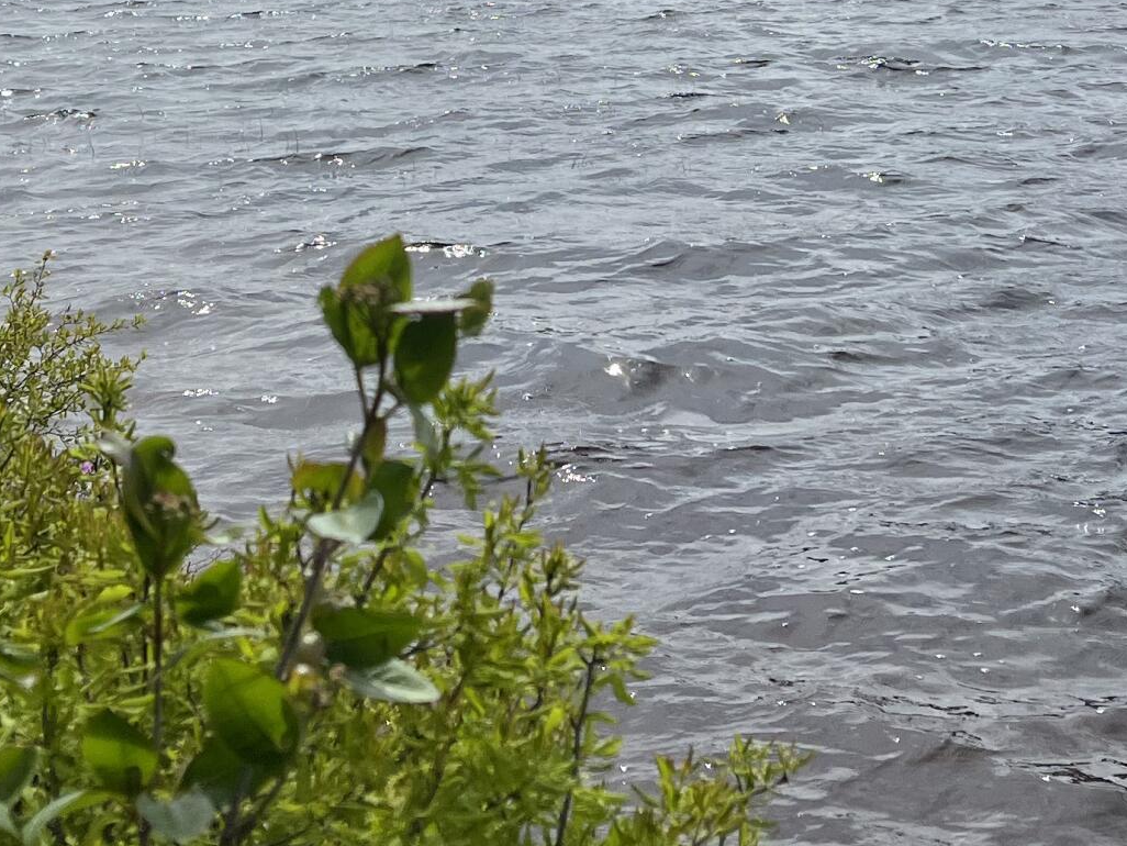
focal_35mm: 76
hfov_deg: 25.7
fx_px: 2475
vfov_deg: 18.7
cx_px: 582
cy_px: -80
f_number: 1.5
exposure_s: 1/8696
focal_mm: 5.7
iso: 50
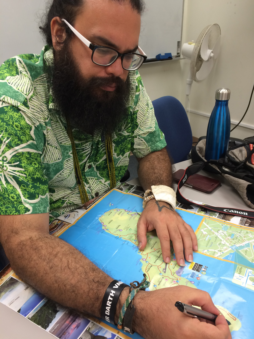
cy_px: 170
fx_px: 284
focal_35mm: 29
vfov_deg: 61.7
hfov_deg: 48.2
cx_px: 127
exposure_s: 1/30
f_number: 2.2
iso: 50
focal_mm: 4.15
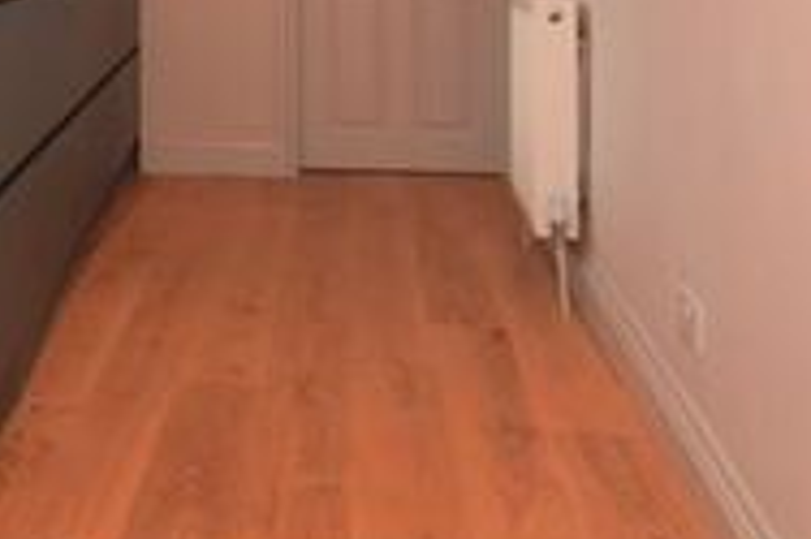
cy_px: -119
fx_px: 1260
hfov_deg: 31.6
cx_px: -82
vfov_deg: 22.2
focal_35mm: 56
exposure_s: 1/60
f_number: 4
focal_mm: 10
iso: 100
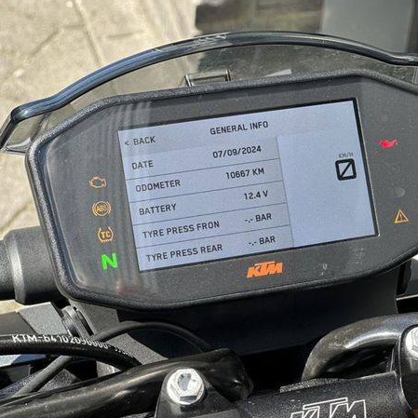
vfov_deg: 17.9
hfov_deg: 17.9
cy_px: 210
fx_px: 1325
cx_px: 236
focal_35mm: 97
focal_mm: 9
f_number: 2.8
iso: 20
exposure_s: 1/125
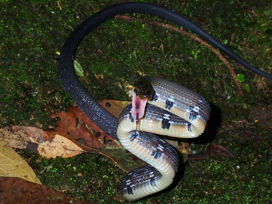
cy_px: 102
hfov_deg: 19.6
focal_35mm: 100
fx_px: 786
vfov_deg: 14.8
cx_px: 136
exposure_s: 1/200
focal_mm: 18
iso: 200
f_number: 6.3
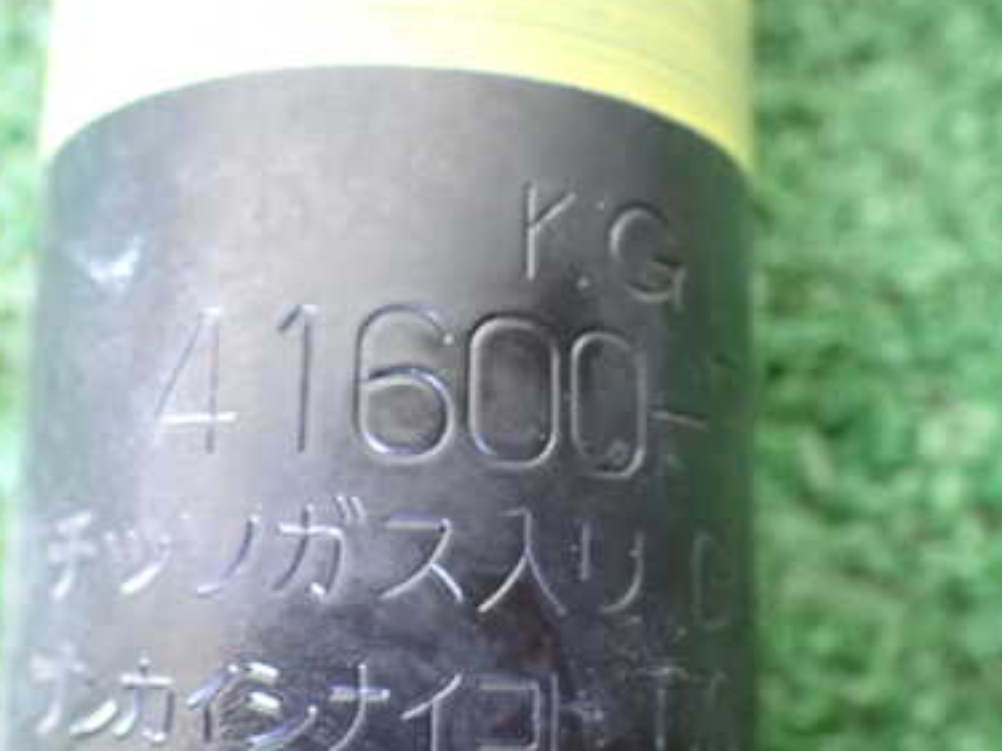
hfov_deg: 39.4
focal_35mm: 48
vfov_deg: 30.2
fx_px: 1389
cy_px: 414
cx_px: 379
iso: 1250
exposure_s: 1/30
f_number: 2.3
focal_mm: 5.4
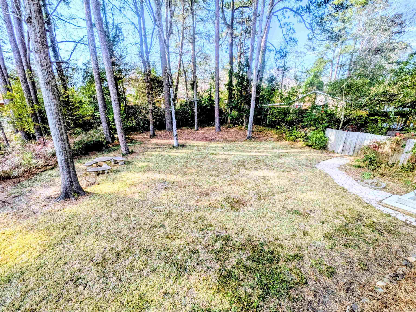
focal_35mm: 14
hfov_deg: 102.1
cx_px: 208
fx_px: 168
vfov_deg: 85.7
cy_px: 156
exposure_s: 1/764
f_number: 2.2
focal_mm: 1.85
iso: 51
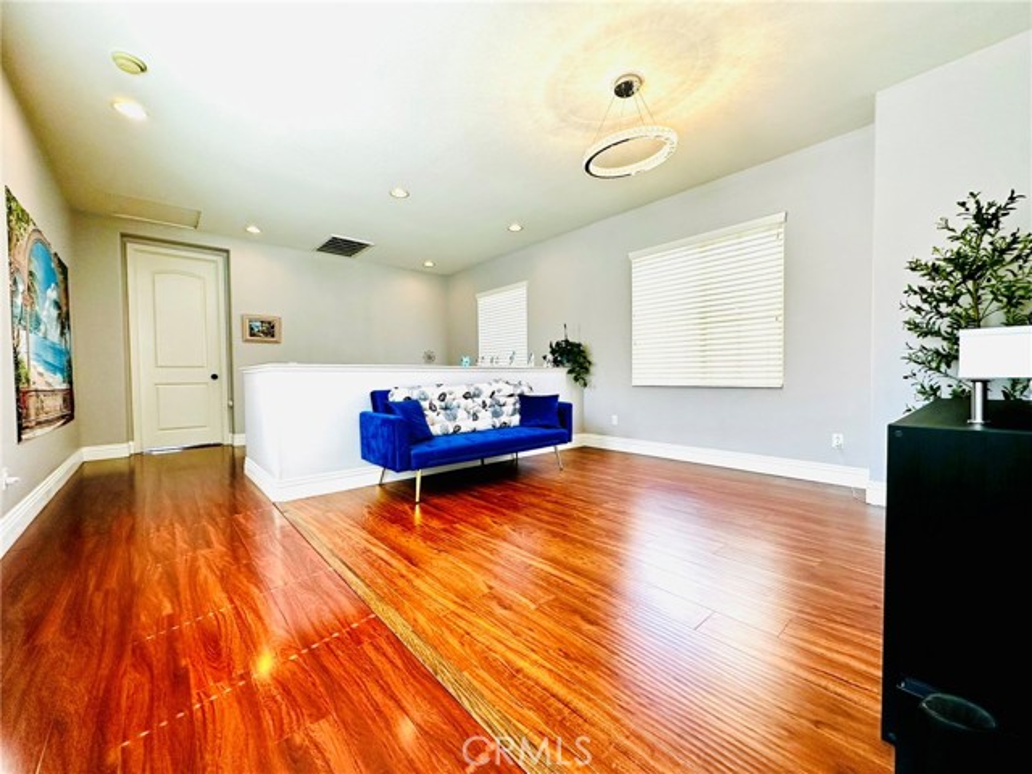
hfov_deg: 102.1
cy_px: 387
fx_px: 417
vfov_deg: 85.7
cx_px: 516
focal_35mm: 14
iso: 100
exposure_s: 1/120
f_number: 2.2
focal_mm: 2.22
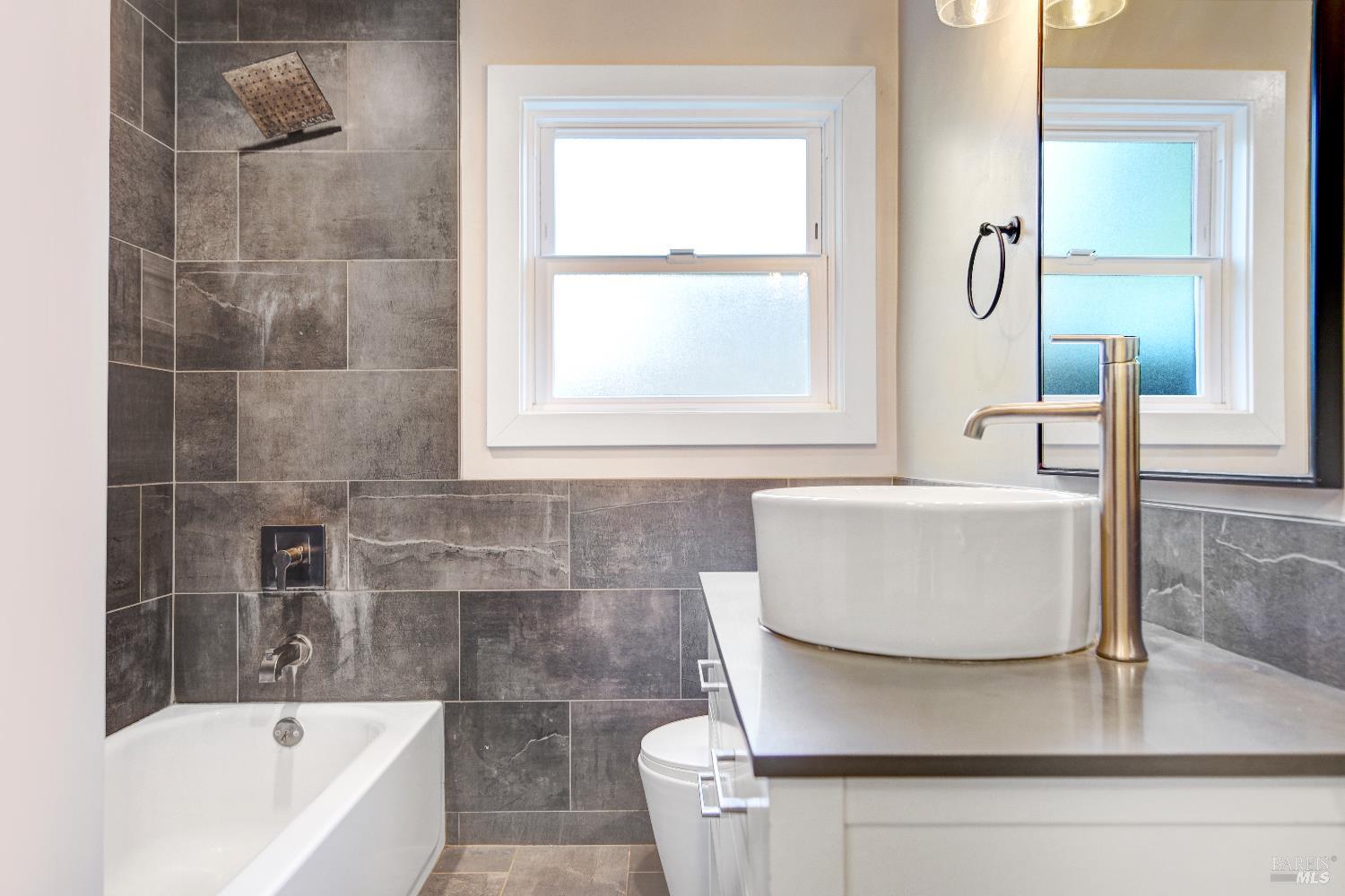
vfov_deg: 59.5
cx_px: 672
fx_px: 785
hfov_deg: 81.2
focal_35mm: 21
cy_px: 448
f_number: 2.8
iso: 100
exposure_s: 1/15
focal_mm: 14
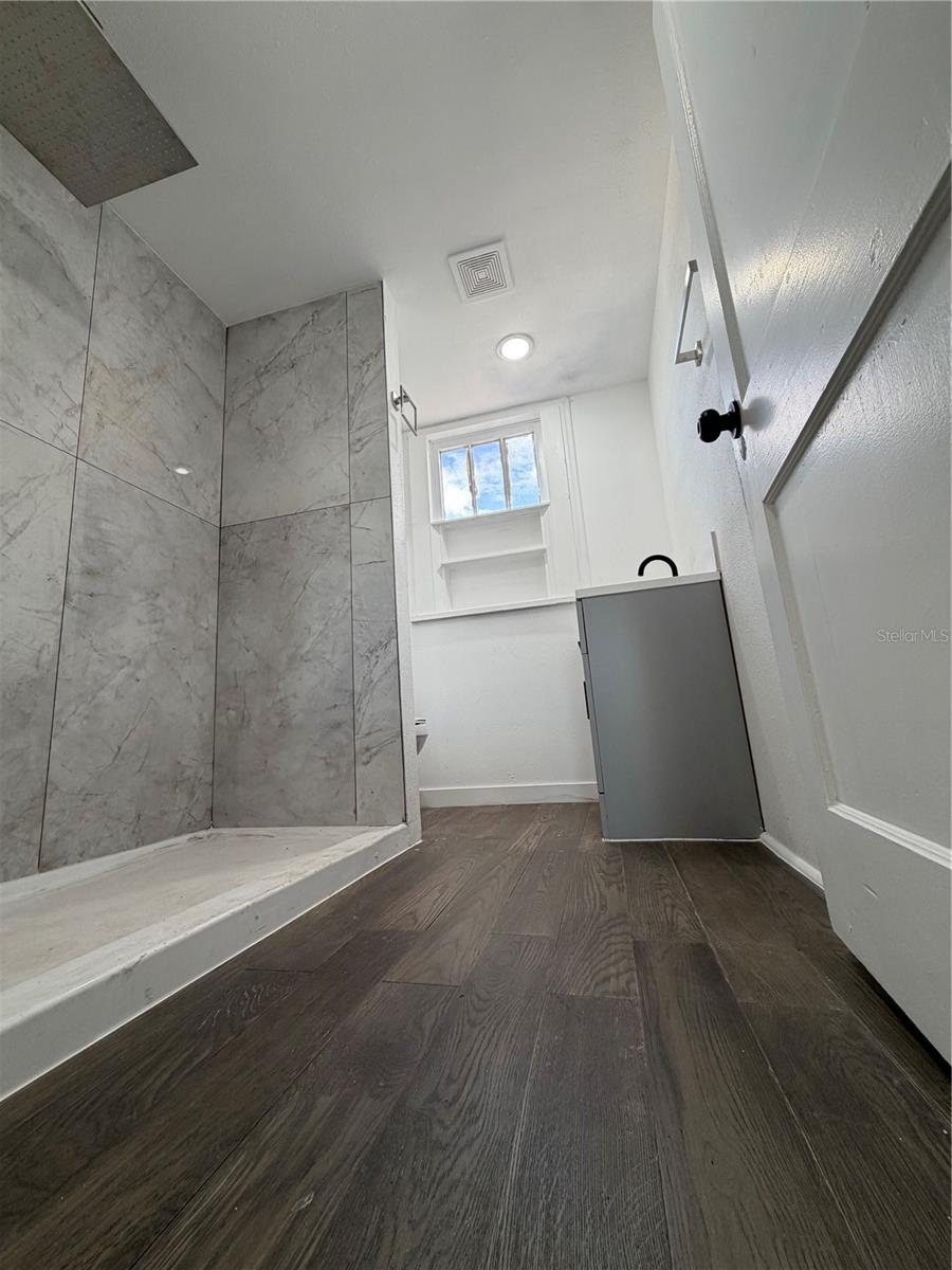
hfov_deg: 85.7
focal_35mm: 14
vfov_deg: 102.1
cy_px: 635
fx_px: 513
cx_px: 476
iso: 100
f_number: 2.2
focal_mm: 2.22
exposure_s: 1/120
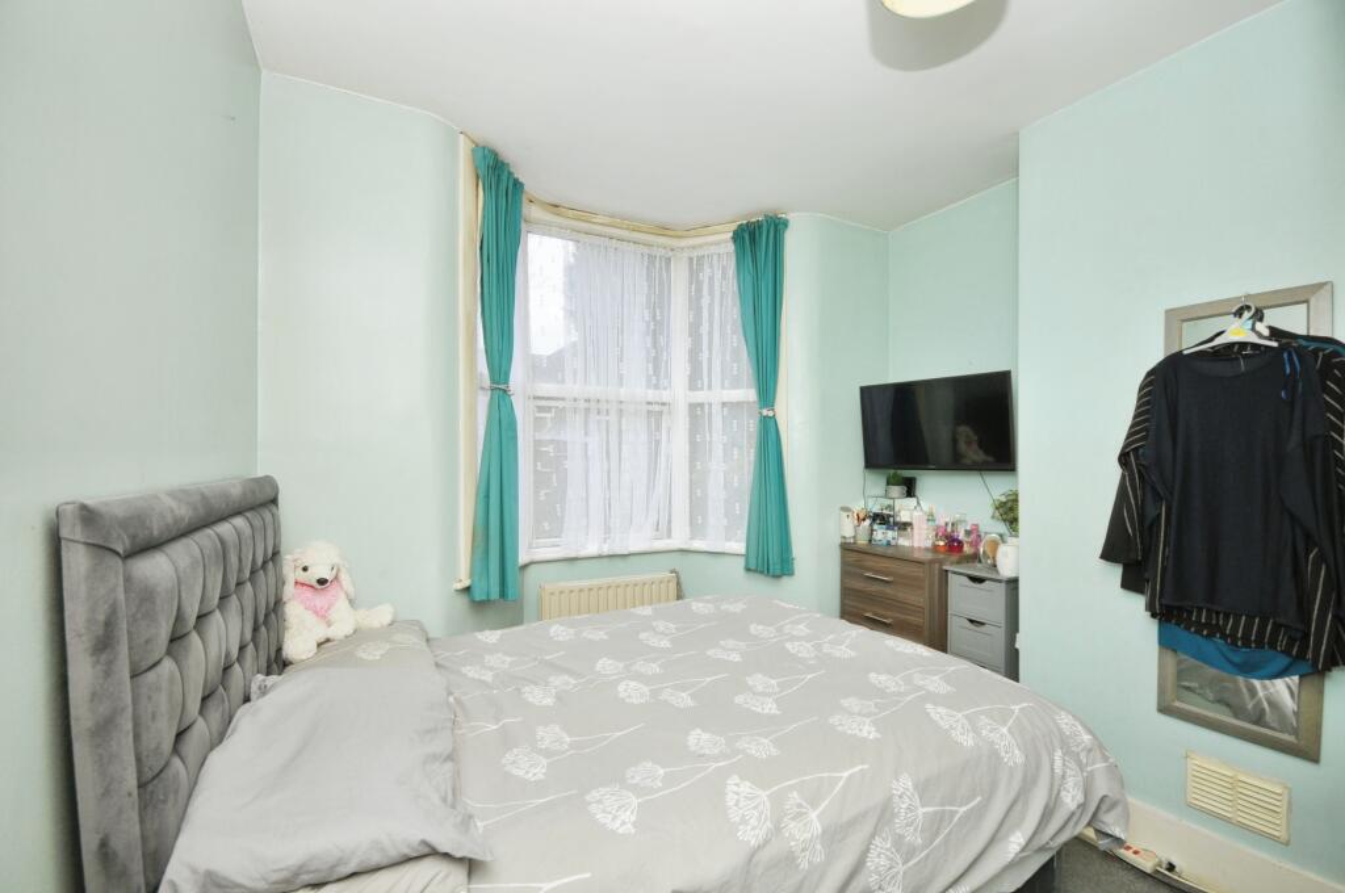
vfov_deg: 77.2
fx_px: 560
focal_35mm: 15
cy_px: 446
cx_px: 672
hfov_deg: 100.5
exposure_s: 1/60
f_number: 5
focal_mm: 10
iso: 200
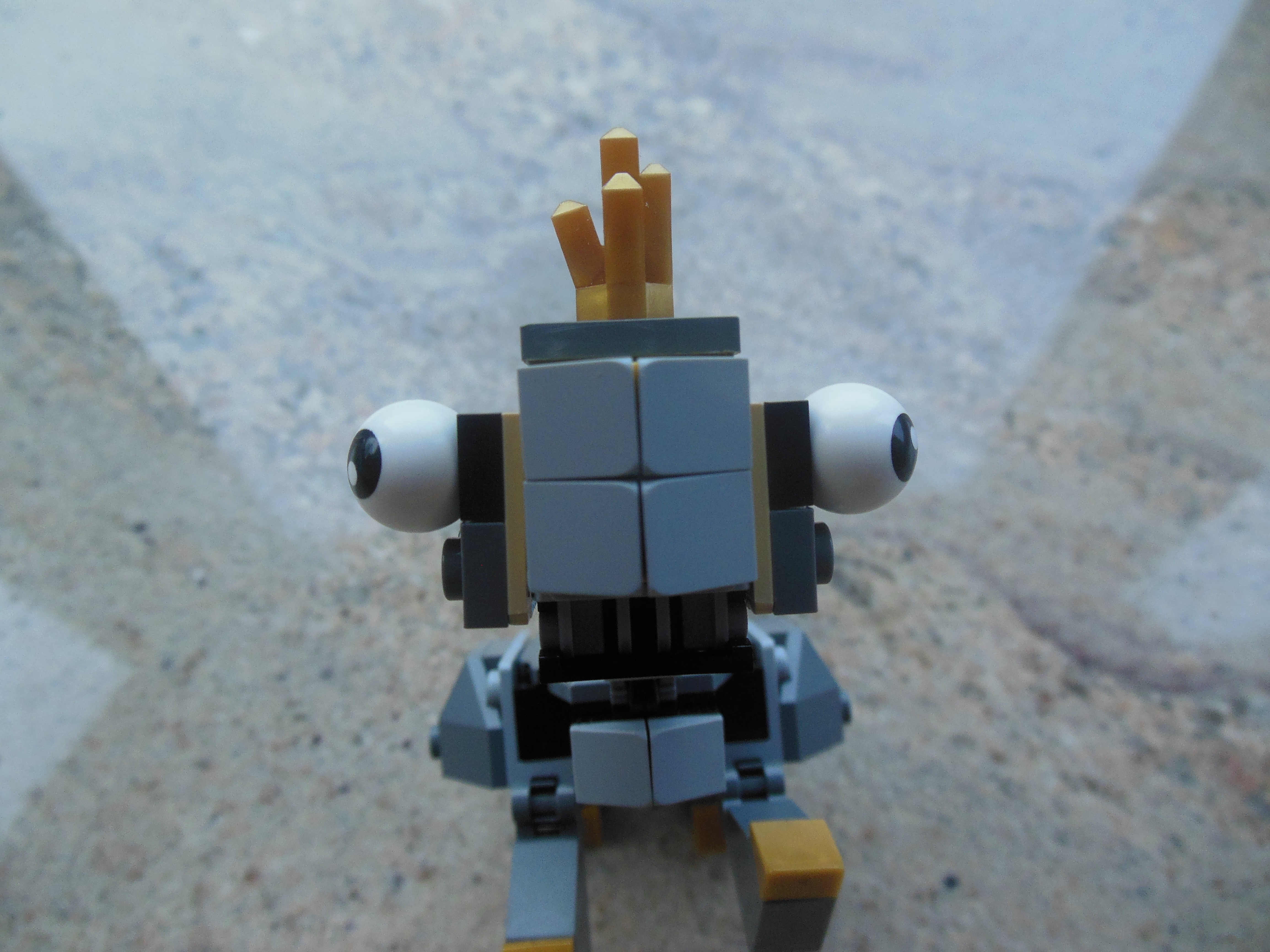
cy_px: 476
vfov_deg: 54.9
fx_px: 917
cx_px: 635
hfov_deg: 69.4
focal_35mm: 25
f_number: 3.2
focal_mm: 4.5
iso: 250
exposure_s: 1/30
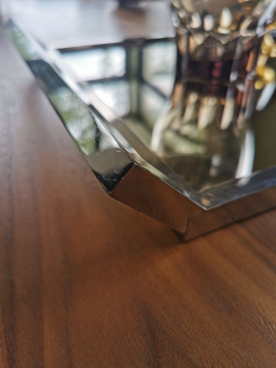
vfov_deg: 65.3
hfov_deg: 51.4
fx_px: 287
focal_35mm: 27
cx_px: 138
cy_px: 184
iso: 50
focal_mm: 5.56
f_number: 1.6
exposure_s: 1/349
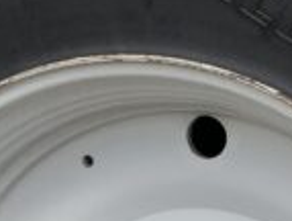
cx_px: 286
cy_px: 348
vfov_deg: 7.1
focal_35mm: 207
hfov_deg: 9.5
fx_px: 1751
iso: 16
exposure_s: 1/816
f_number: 1.8
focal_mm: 3
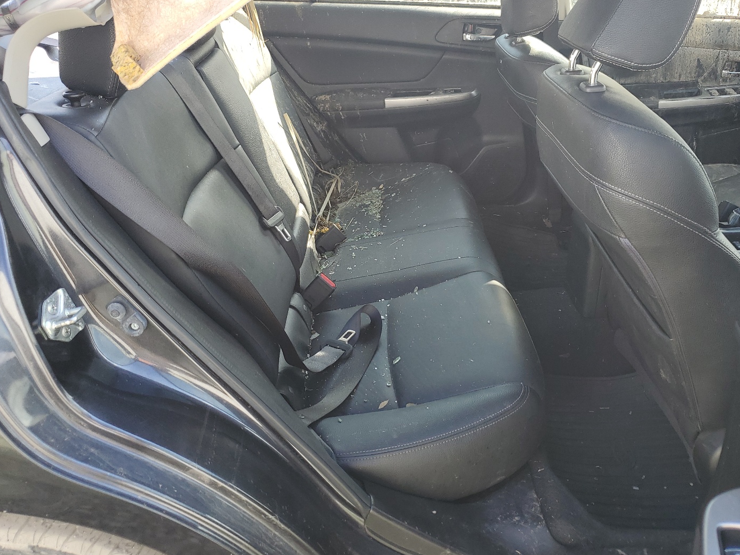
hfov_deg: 59.9
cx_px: 405
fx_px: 641
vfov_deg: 46.7
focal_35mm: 30
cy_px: 249
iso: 50
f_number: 1.5
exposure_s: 1/303
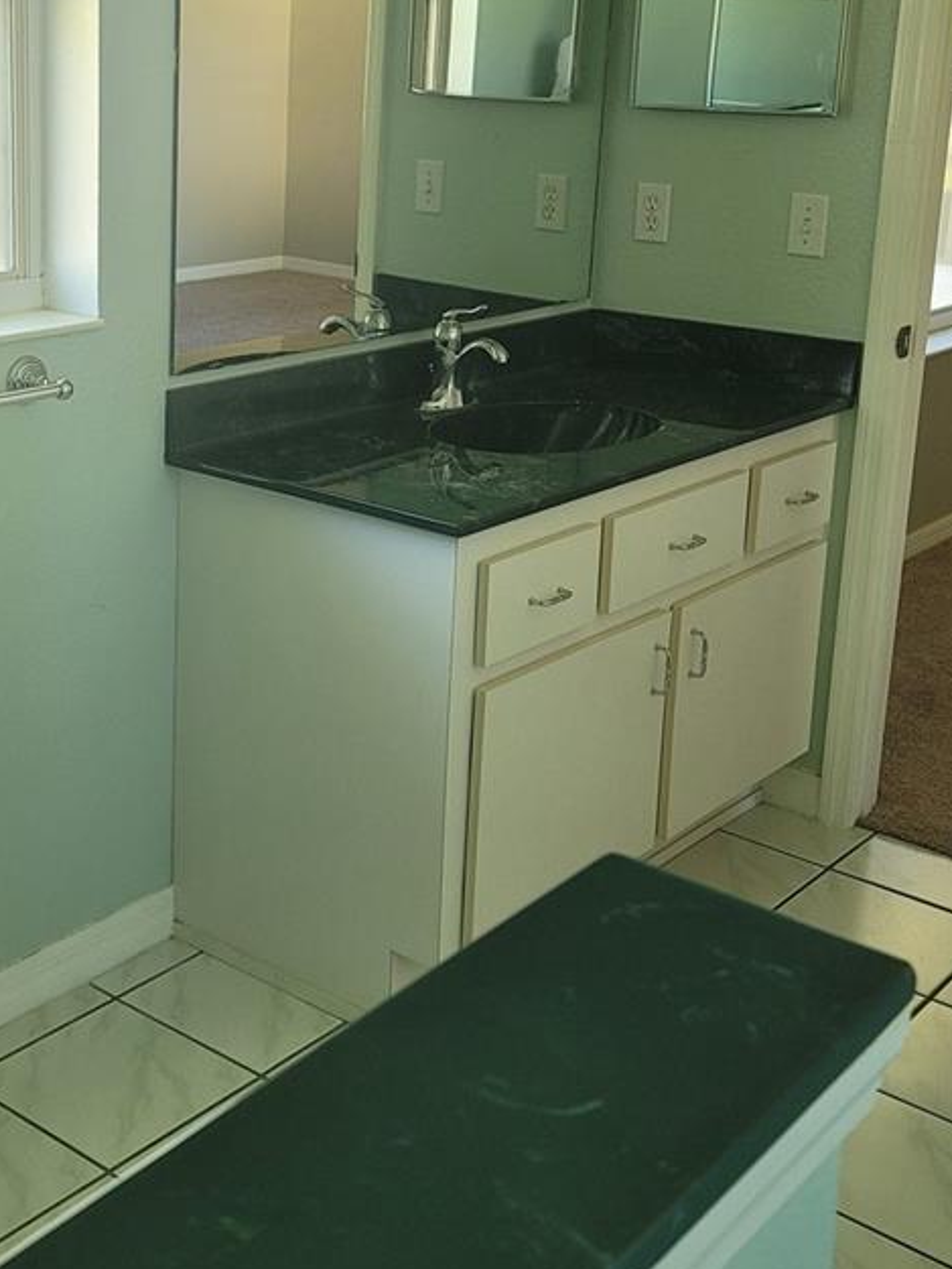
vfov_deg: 39.2
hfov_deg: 29.9
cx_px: 256
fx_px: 1760
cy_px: 420
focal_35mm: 48
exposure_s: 1/100
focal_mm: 7
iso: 250
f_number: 1.8
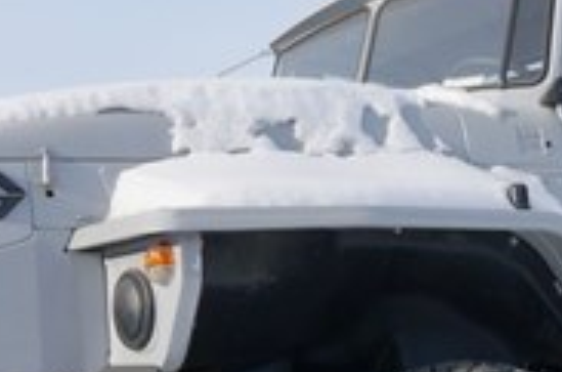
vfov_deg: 16.0
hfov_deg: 23.5
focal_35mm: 84
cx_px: 516
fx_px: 1308
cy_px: 327
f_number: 13
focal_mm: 16
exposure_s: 1/125
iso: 100
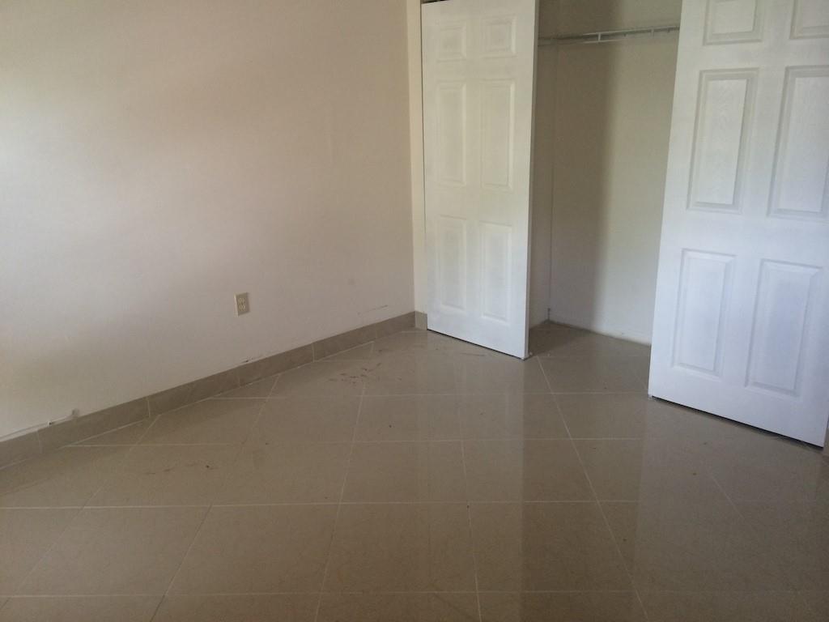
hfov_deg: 60.0
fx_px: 718
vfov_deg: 46.8
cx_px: 414
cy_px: 311
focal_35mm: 30
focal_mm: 4.12
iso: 125
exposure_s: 1/30
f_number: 2.2
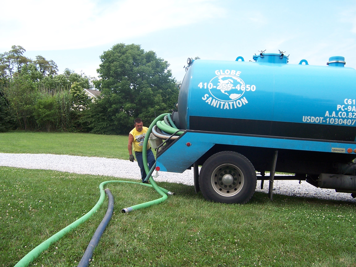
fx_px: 339
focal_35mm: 33
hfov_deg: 55.4
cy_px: 134
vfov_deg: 42.9
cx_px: 178
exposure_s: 1/500
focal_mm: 5.5
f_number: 3.4
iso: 80
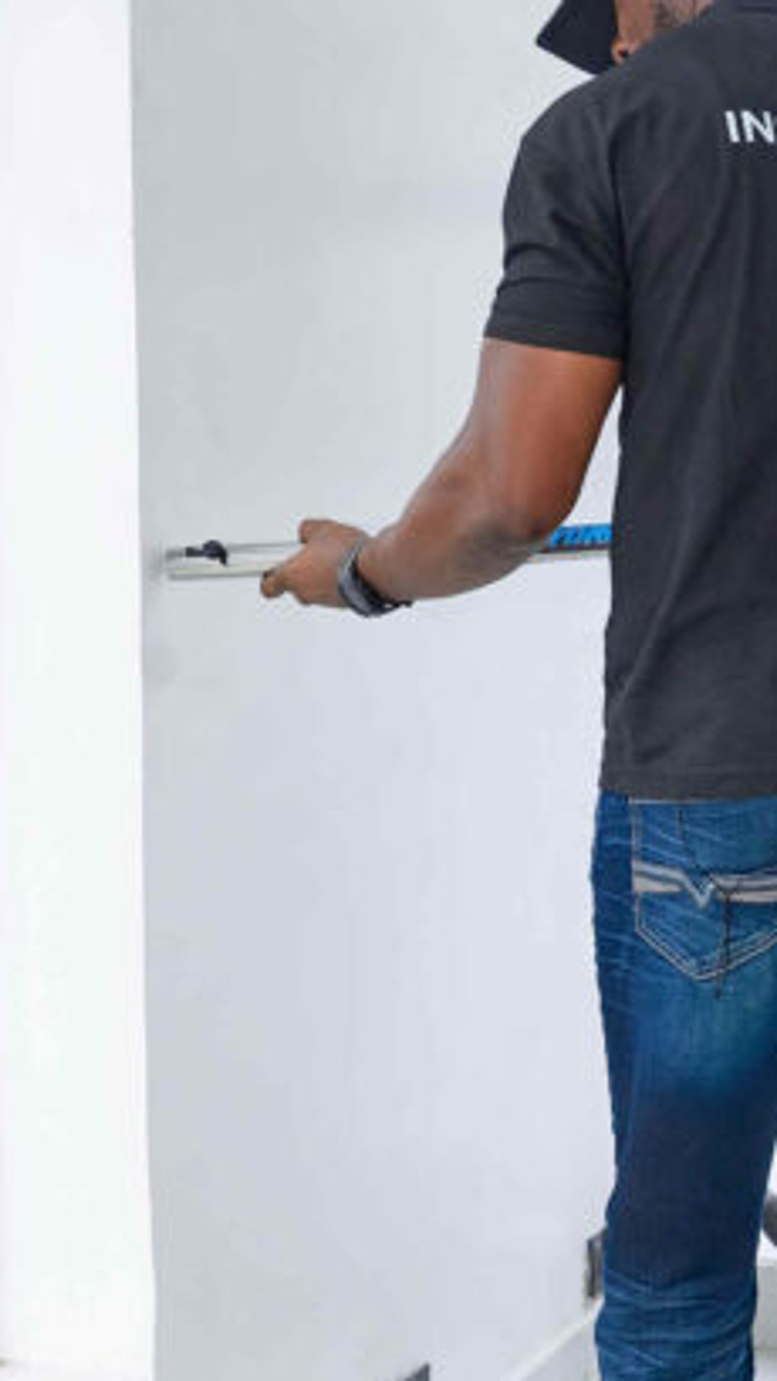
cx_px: 789
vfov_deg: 27.8
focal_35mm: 76
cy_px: 837
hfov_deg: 15.6
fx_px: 2784
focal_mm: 29
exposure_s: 1/200
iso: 1600
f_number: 6.3
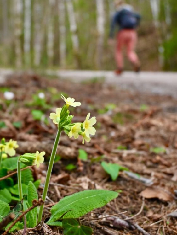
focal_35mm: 49
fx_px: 332
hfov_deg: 29.8
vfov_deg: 39.1
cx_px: 75
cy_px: 116
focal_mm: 23
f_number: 4.2
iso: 400
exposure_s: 1/160
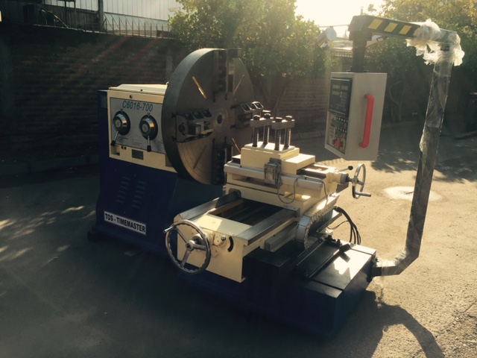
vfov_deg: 48.2
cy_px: 179
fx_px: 400
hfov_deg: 61.7
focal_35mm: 29
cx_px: 238
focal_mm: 4.15
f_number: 2.2
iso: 32
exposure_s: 1/964
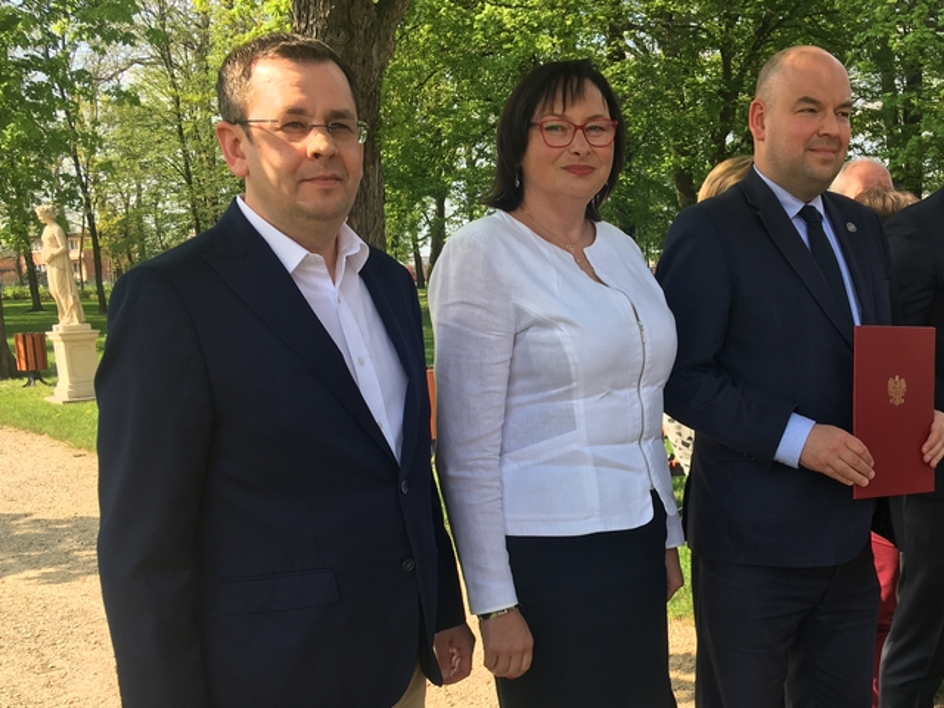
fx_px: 1145
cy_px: 495
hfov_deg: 44.2
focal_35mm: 42
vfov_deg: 33.9
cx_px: 623
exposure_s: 1/384
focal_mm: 4.15
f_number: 2.2
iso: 25
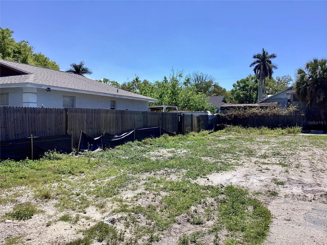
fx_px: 293
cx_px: 164
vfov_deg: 45.4
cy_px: 122
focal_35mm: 31
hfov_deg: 58.4
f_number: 2.4
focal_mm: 3.3
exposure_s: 1/1733
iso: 25
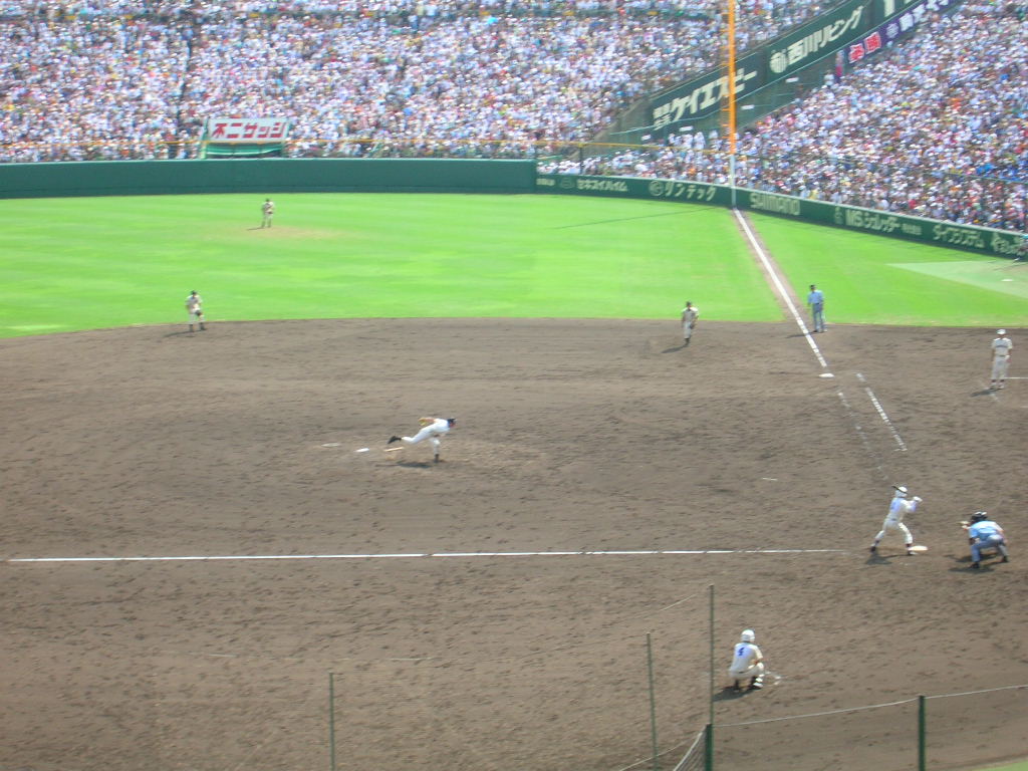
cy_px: 386
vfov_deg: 14.1
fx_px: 3118
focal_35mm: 105
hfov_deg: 18.7
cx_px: 514
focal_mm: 17.4
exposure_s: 1/120
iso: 50
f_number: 4.9
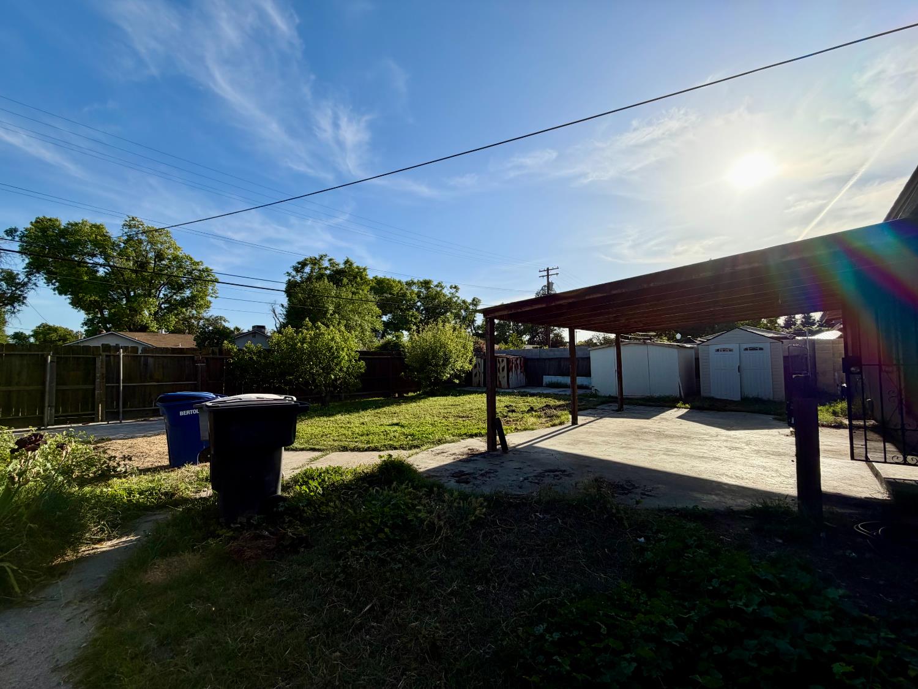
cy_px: 344
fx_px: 371
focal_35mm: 14
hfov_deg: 102.1
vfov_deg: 85.7
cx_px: 459
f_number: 2.2
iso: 25
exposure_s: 1/1235
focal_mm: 2.22
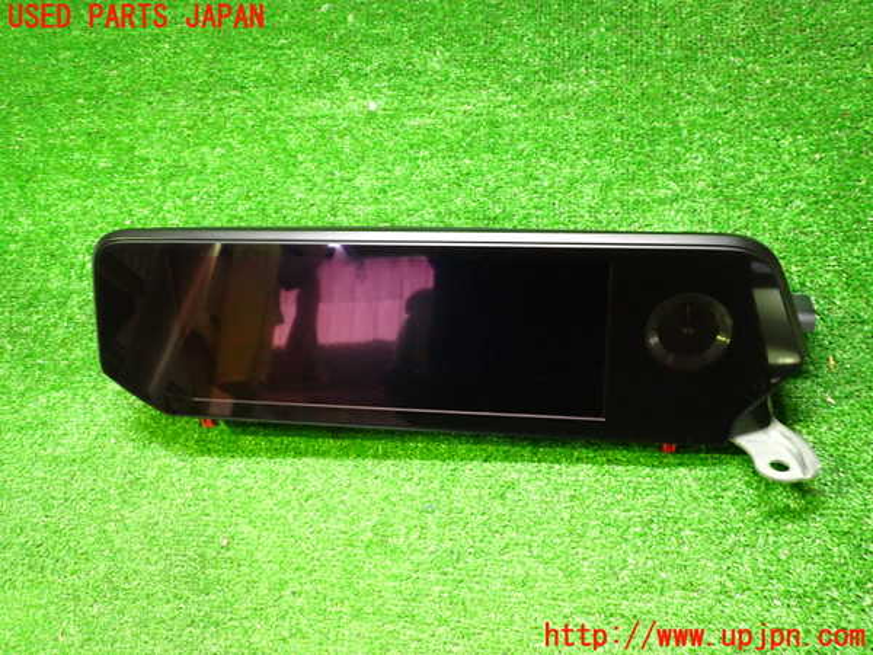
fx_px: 757
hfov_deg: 60.0
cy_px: 328
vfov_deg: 46.8
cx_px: 436
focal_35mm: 30
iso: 800
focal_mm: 5.4
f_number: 2.3
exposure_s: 1/25
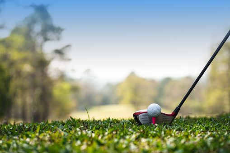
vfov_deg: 16.1
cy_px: 76
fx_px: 543
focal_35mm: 85
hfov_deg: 23.9
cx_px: 115
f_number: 4
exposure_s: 1/320
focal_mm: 85
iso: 100
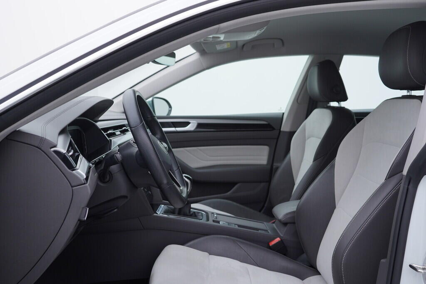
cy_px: 142
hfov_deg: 53.1
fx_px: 426
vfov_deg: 36.9
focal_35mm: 36
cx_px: 213
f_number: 3.5
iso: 125
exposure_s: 1/60
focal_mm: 24
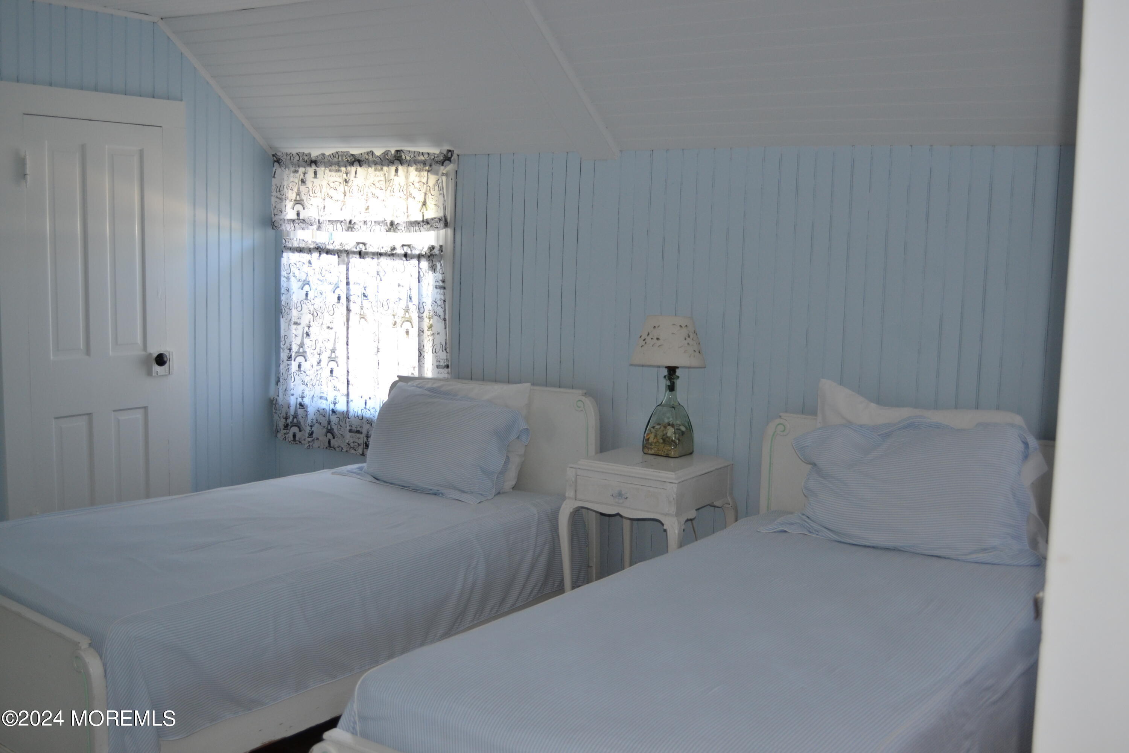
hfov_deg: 53.1
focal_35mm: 36
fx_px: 1129
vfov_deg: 36.9
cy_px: 376
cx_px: 564
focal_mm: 24
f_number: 4
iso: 400
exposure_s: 1/60
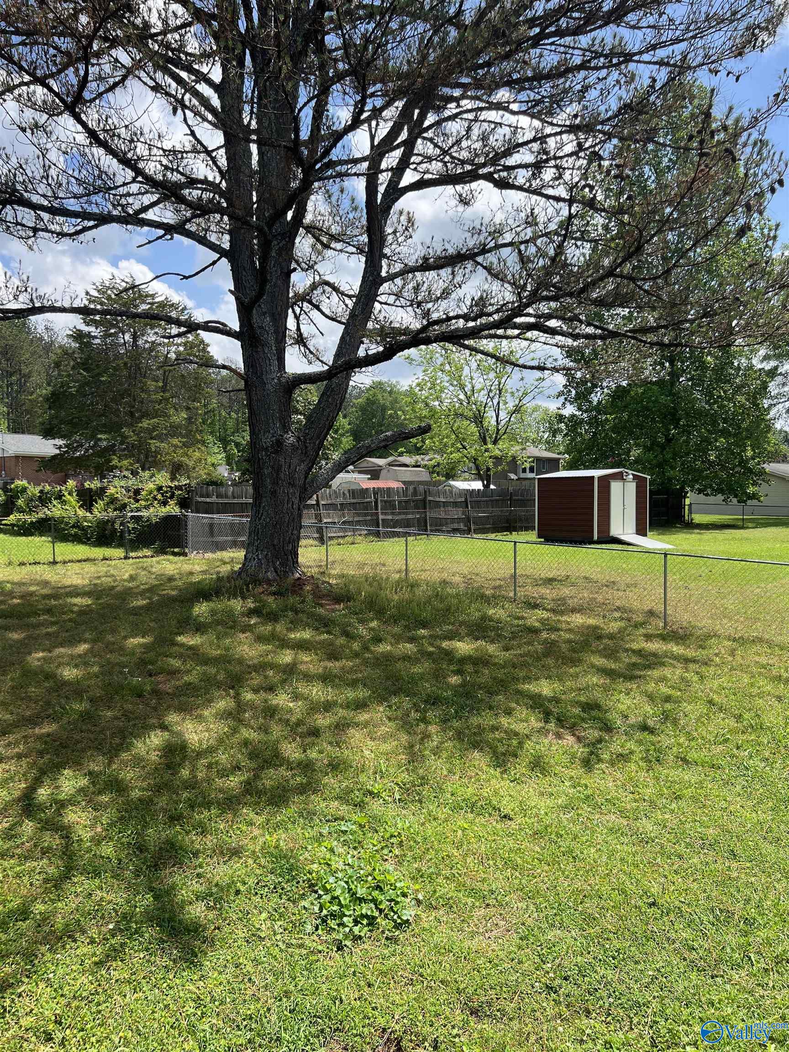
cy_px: 526
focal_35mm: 26
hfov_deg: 53.1
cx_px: 394
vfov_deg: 67.3
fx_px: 790
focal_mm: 5.7
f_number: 1.5
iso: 50
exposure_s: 1/2404
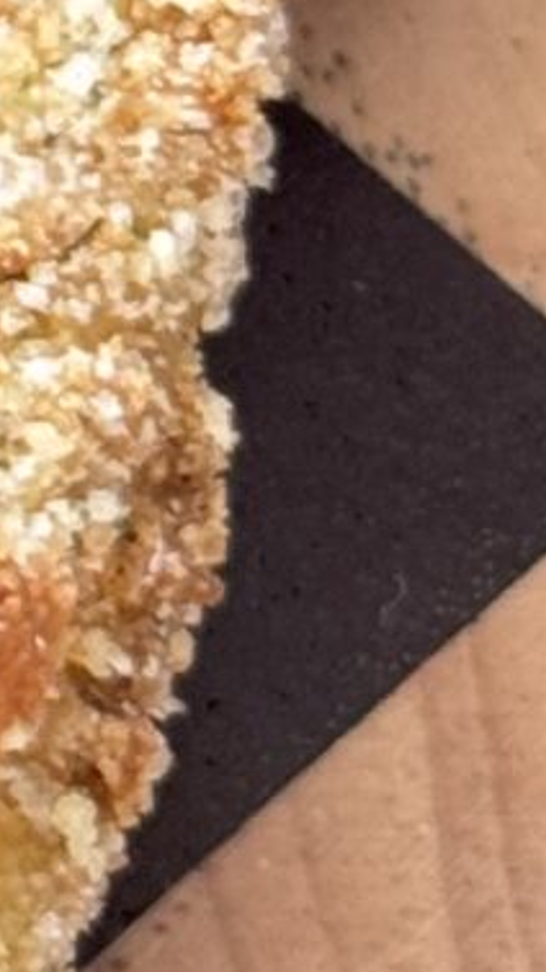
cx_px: -1630
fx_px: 9139
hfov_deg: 3.3
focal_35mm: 355
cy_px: -874
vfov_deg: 6.0
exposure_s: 1/60
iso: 160
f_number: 1.78
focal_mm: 6.76
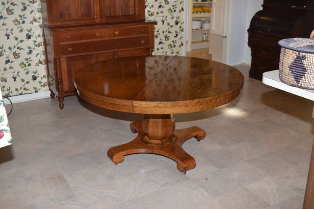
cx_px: 157
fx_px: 366
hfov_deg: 46.4
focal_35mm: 42
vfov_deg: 31.9
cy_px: 104
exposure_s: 1/125
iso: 800
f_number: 5.6
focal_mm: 28
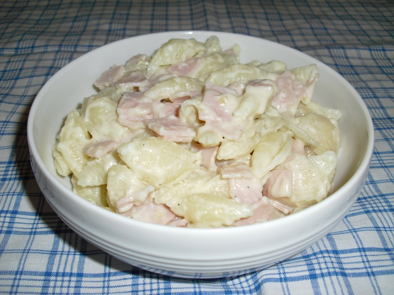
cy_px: 148
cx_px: 197
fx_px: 410
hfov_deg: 51.4
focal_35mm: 36
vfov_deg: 39.7
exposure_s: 1/60
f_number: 3.1
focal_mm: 6.3
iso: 100
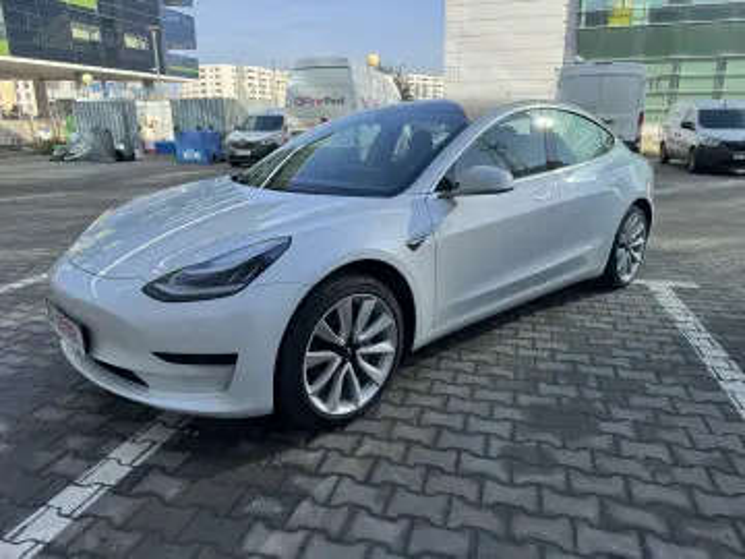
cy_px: 280
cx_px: 372
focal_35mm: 24
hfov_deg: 71.6
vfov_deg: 56.8
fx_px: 517
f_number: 1.78
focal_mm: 6.76
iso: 80
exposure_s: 1/1524
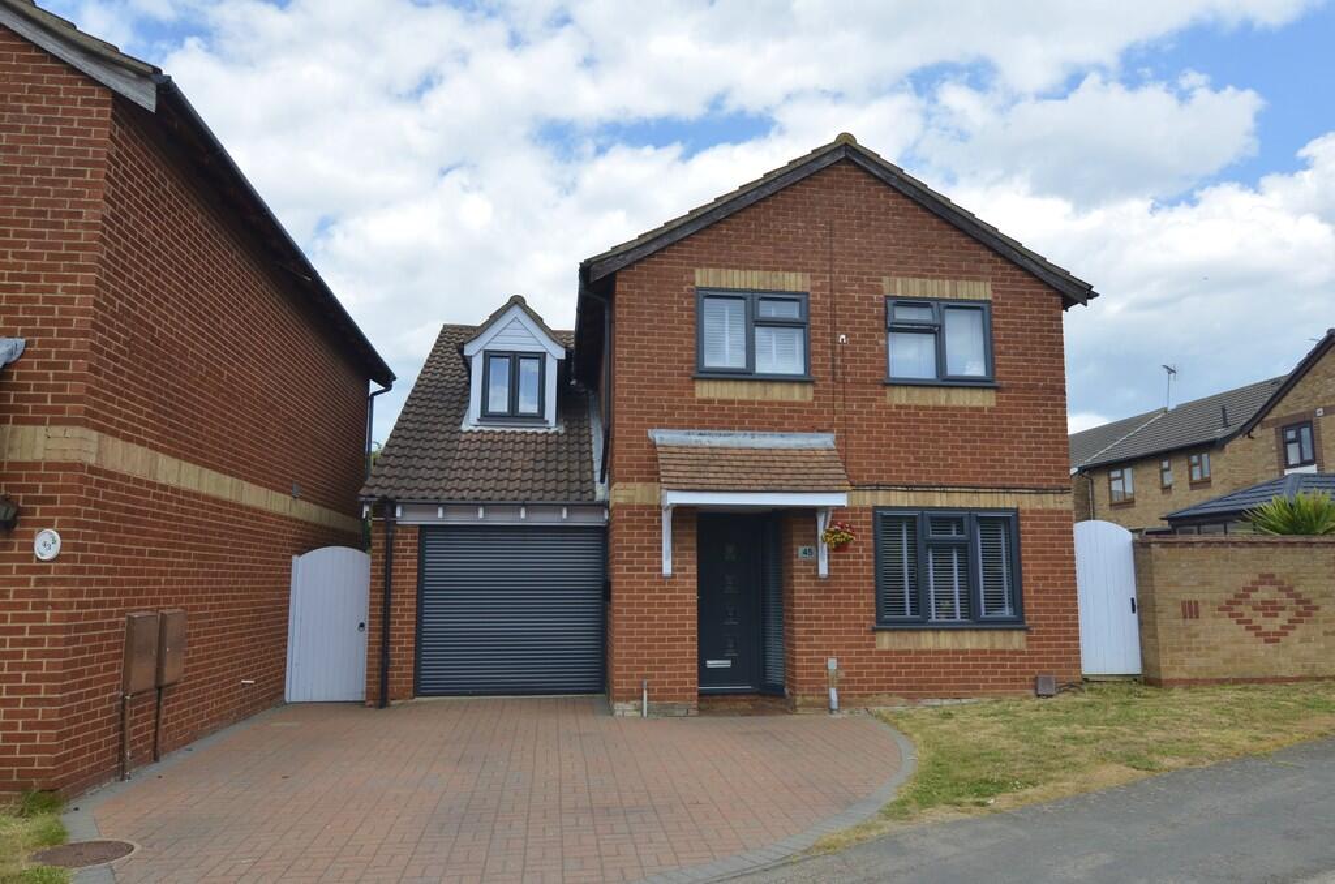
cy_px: 442
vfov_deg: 52.9
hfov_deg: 73.9
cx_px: 668
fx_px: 888
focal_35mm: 24
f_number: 8
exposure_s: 1/250
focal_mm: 16
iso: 140
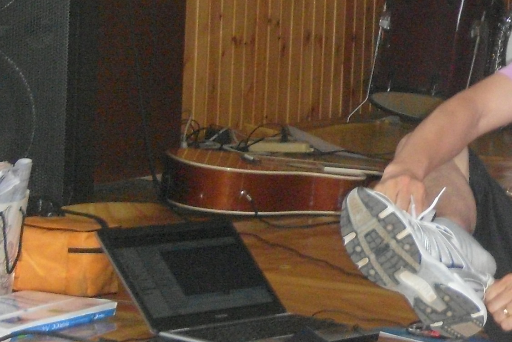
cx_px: 538
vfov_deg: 8.7
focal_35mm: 158
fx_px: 2247
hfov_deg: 12.8
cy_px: 77
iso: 100
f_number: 4.2
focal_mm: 11
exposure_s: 1/60
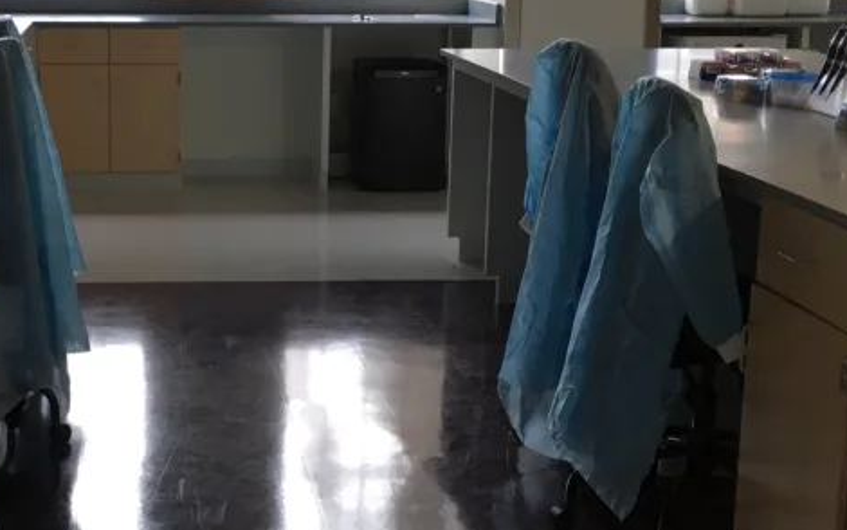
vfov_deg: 19.4
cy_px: 225
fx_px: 1547
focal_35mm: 67
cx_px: 207
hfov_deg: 30.1
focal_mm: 4.15
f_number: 2.2
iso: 32
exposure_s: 1/40
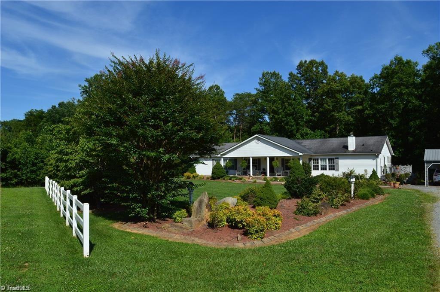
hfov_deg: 67.4
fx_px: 330
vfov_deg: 47.8
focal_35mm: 27
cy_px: 146
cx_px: 220
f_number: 11
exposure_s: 1/500
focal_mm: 18
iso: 180
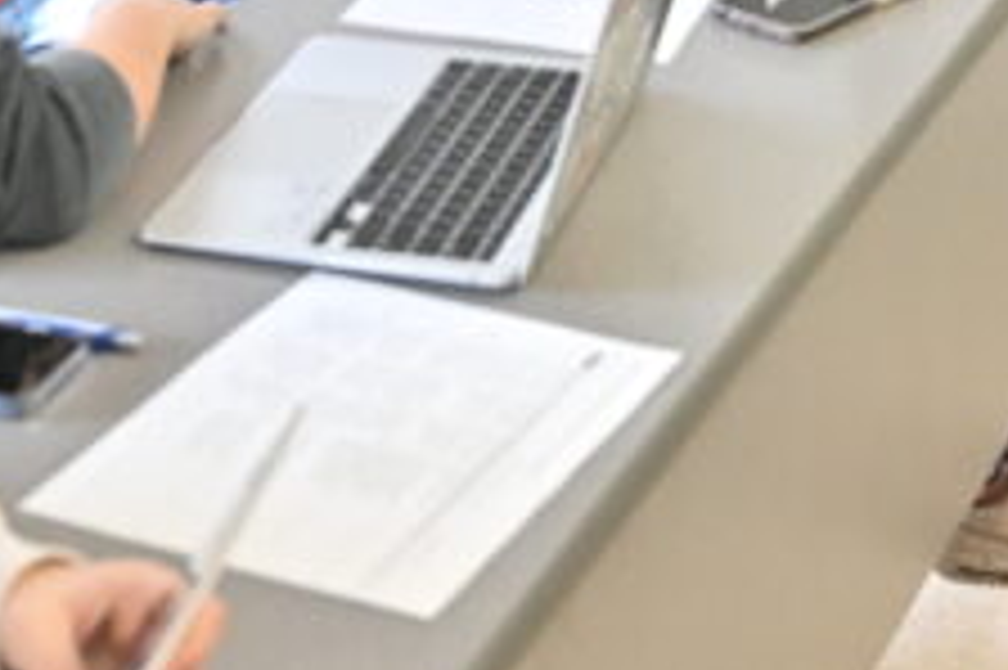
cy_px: -454
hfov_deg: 16.5
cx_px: 652
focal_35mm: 124
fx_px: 3469
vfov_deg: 10.5
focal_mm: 35
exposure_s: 1/125
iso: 1250
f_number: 4.5
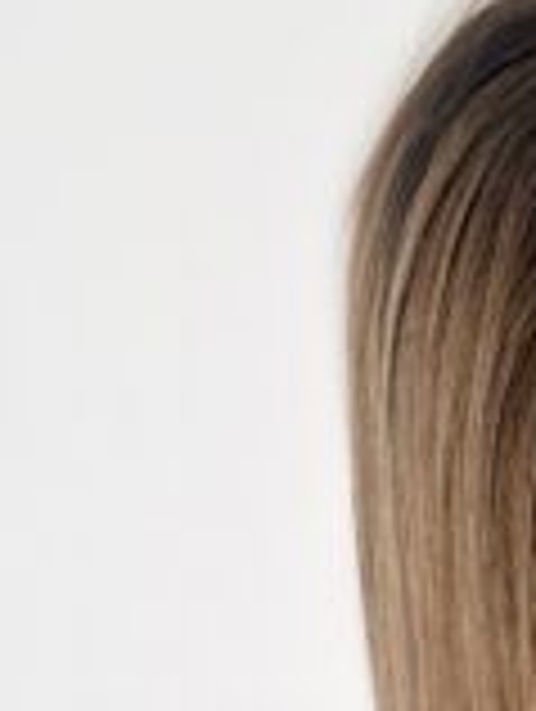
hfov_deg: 17.0
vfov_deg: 21.1
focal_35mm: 84
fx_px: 1730
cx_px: 615
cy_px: 929
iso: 64
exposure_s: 1/100
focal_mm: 5.4
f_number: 1.8
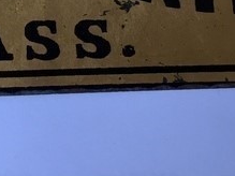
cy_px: -42
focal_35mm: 106
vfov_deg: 13.5
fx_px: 719
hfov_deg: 18.1
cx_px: 6
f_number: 2.2
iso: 32
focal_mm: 4.15
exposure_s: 1/30
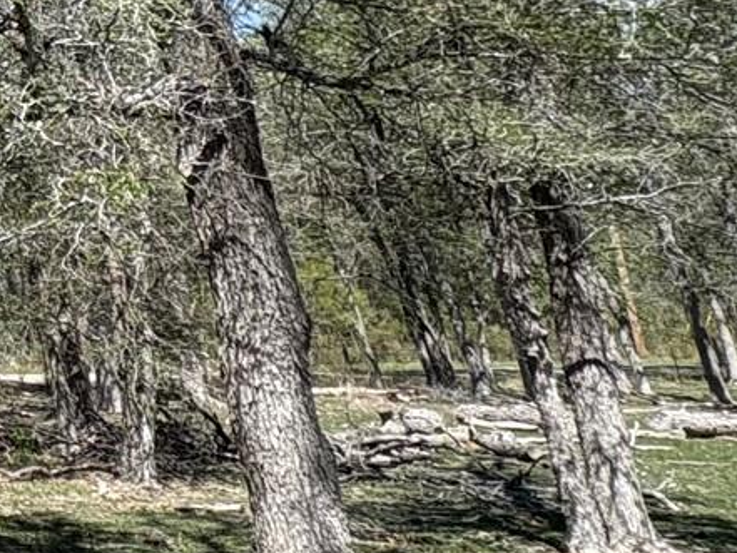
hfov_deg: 19.6
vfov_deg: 21.2
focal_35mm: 65
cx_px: -673
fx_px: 1384
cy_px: -94
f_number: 2.2
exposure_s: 1/1006
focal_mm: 2.22
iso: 50
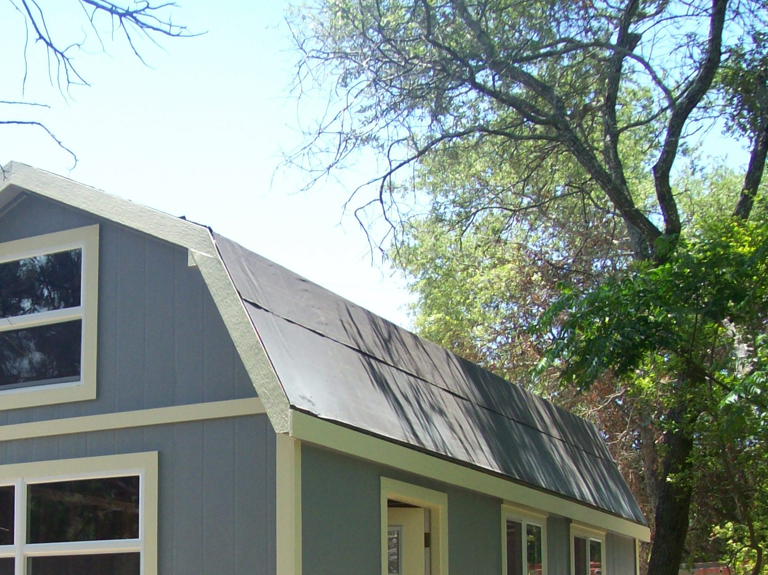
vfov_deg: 22.8
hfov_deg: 30.2
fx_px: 1397
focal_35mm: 63
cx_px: 185
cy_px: 500
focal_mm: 6
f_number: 2.7
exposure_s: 1/355
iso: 80
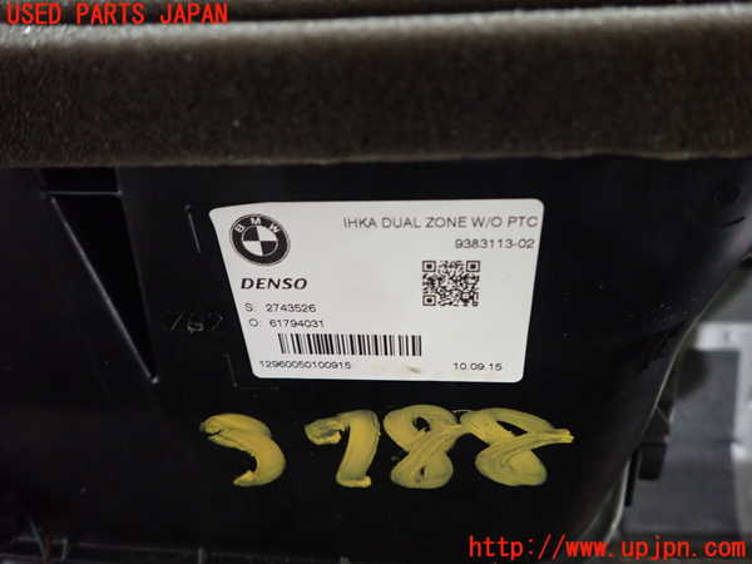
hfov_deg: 69.4
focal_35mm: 25
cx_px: 376
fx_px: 543
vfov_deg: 54.9
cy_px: 282
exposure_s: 1/25
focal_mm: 4.5
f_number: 2
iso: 800
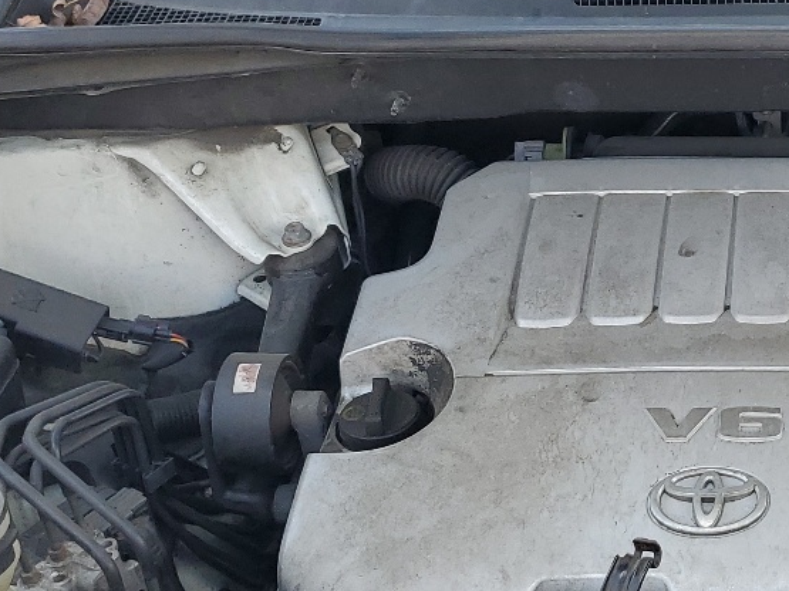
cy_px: 308
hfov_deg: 24.0
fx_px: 1709
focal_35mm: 75
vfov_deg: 19.6
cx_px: 913
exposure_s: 1/667
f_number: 1.5
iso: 50
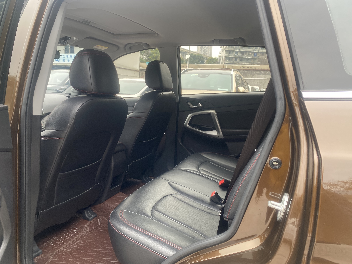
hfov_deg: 67.3
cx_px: 176
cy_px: 132
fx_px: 264
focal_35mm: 26
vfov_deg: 53.1
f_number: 1.8
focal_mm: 4.25
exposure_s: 1/121
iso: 50
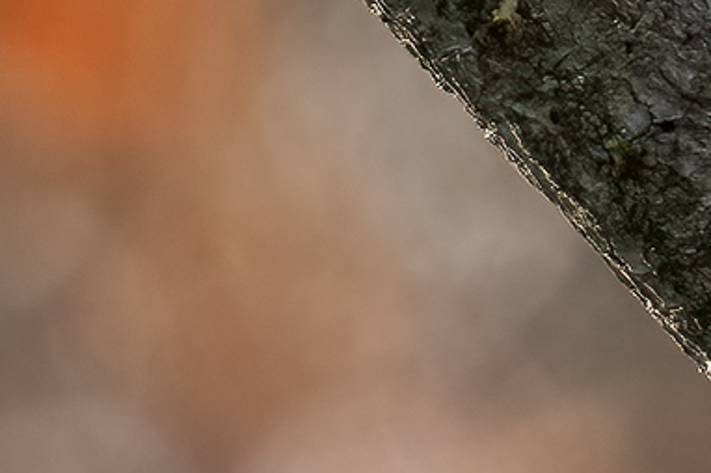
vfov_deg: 0.4
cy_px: 346
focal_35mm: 3870
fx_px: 76372
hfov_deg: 0.5
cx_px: 1303
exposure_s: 1/1600
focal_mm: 547
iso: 3200
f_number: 8
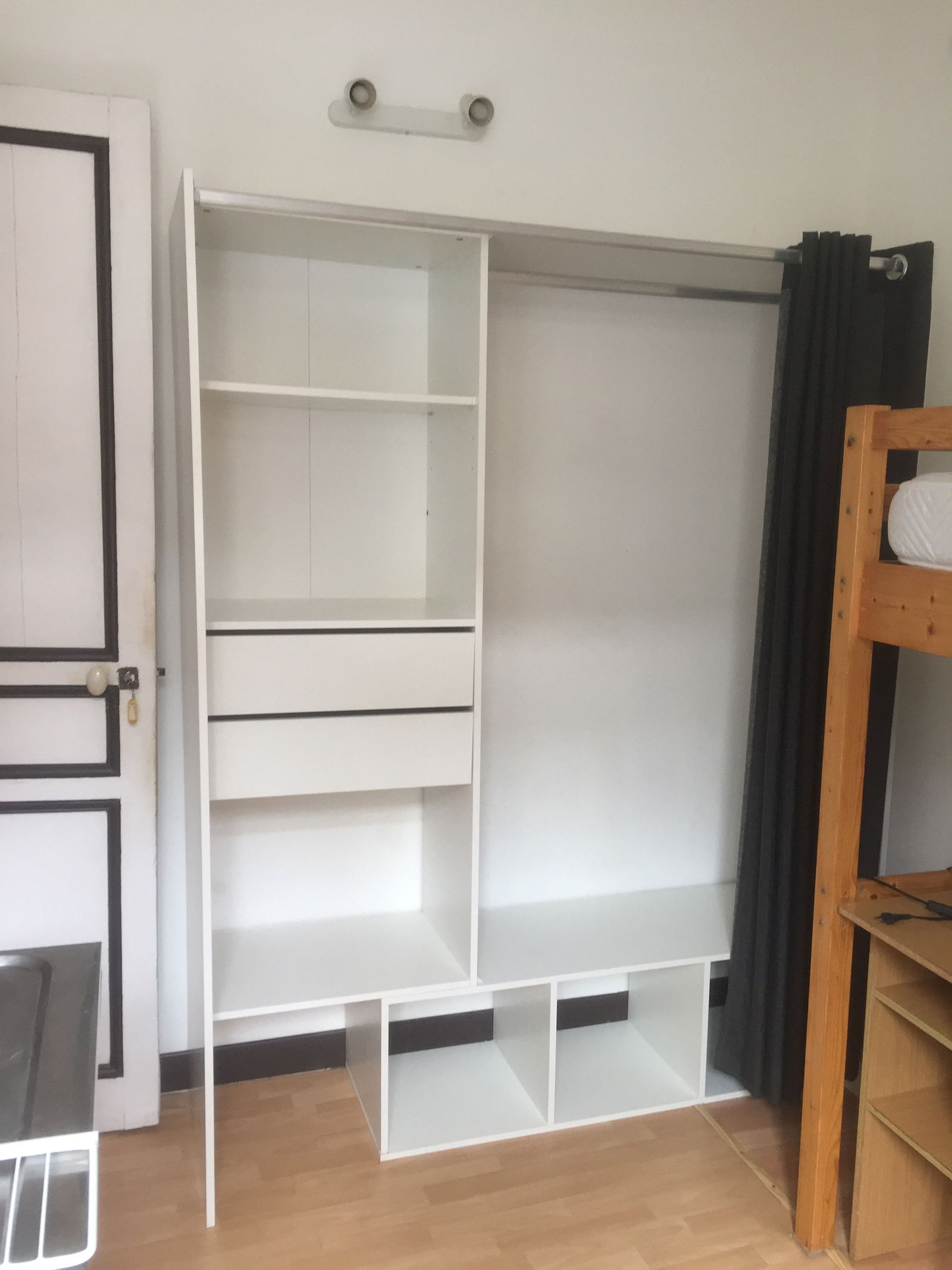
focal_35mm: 29
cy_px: 635
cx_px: 476
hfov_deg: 48.2
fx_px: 1063
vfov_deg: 61.7
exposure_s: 1/33
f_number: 2.2
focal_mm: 4.15
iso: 100
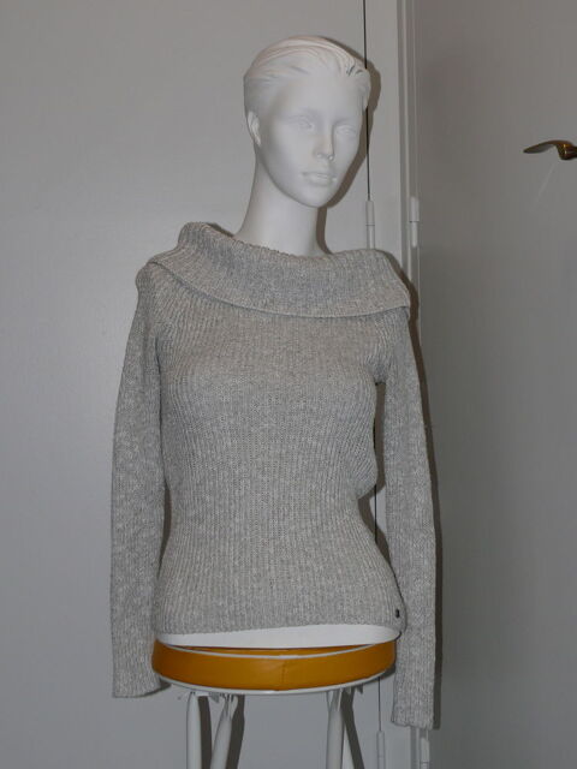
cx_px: 288
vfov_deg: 26.3
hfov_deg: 19.9
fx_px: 1645
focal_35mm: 74
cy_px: 384
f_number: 3.2
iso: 100
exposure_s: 1/30
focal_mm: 12.2
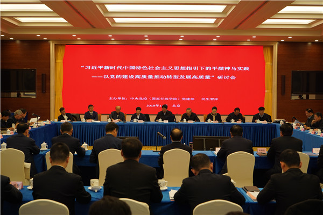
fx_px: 404
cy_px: 108
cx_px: 162
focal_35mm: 45
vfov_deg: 29.9
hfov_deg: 43.6
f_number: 4.5
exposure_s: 1/50
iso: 400
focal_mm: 45
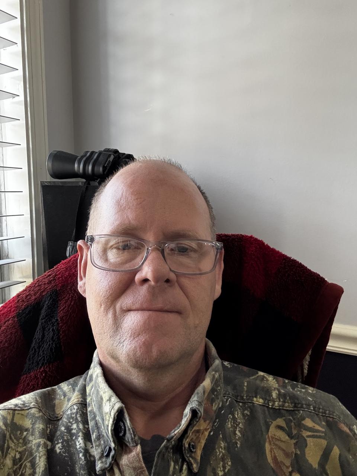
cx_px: 178
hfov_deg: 46.8
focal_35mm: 30
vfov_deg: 60.0
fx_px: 413
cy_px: 238
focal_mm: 2.69
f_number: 1.9
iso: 320
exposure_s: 1/60
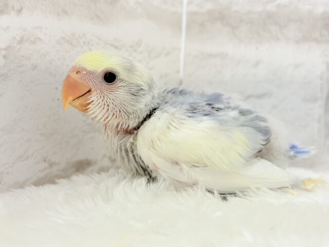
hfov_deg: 36.8
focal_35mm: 52
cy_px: 124
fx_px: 494
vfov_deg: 28.0
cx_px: 164
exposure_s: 1/50
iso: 50
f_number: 1.6
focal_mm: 5.96
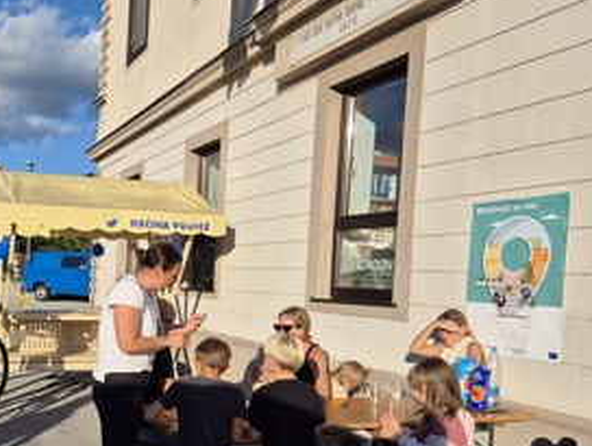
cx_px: 115
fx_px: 651
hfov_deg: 46.3
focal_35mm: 38
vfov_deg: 37.4
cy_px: 298
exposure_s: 1/2440
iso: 25
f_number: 1.8
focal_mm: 5.4
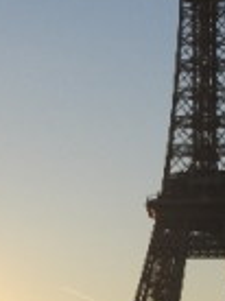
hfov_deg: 6.8
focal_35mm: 218
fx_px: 1895
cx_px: 137
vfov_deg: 9.1
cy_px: 76
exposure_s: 1/1600
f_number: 4.2
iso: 100
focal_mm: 10.7
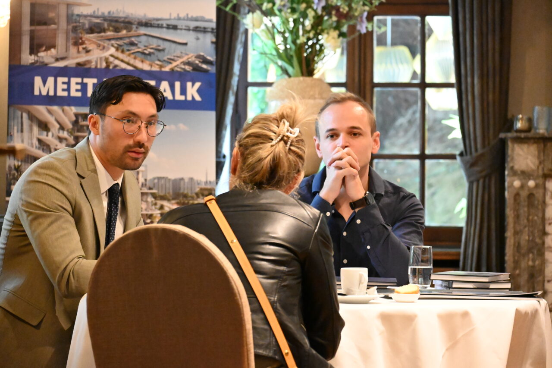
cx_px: 276
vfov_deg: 8.8
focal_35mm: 156
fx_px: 2392
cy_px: 184
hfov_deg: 13.2
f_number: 5
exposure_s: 1/60
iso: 12800
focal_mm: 104
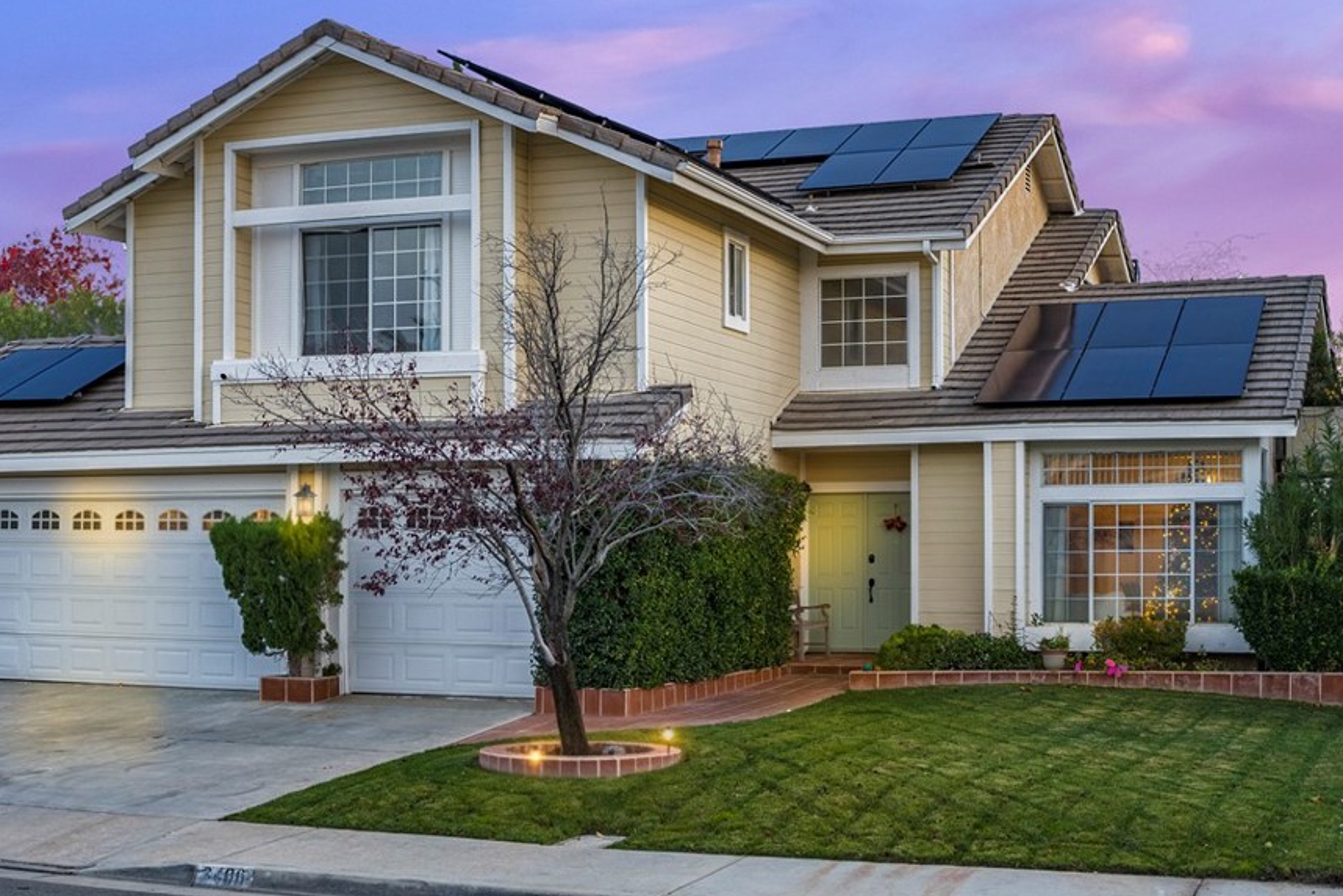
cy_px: 412
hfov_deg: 35.6
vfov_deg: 24.2
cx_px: 597
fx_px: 2089
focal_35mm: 56
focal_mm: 47
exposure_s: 1/15
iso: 160
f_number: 4
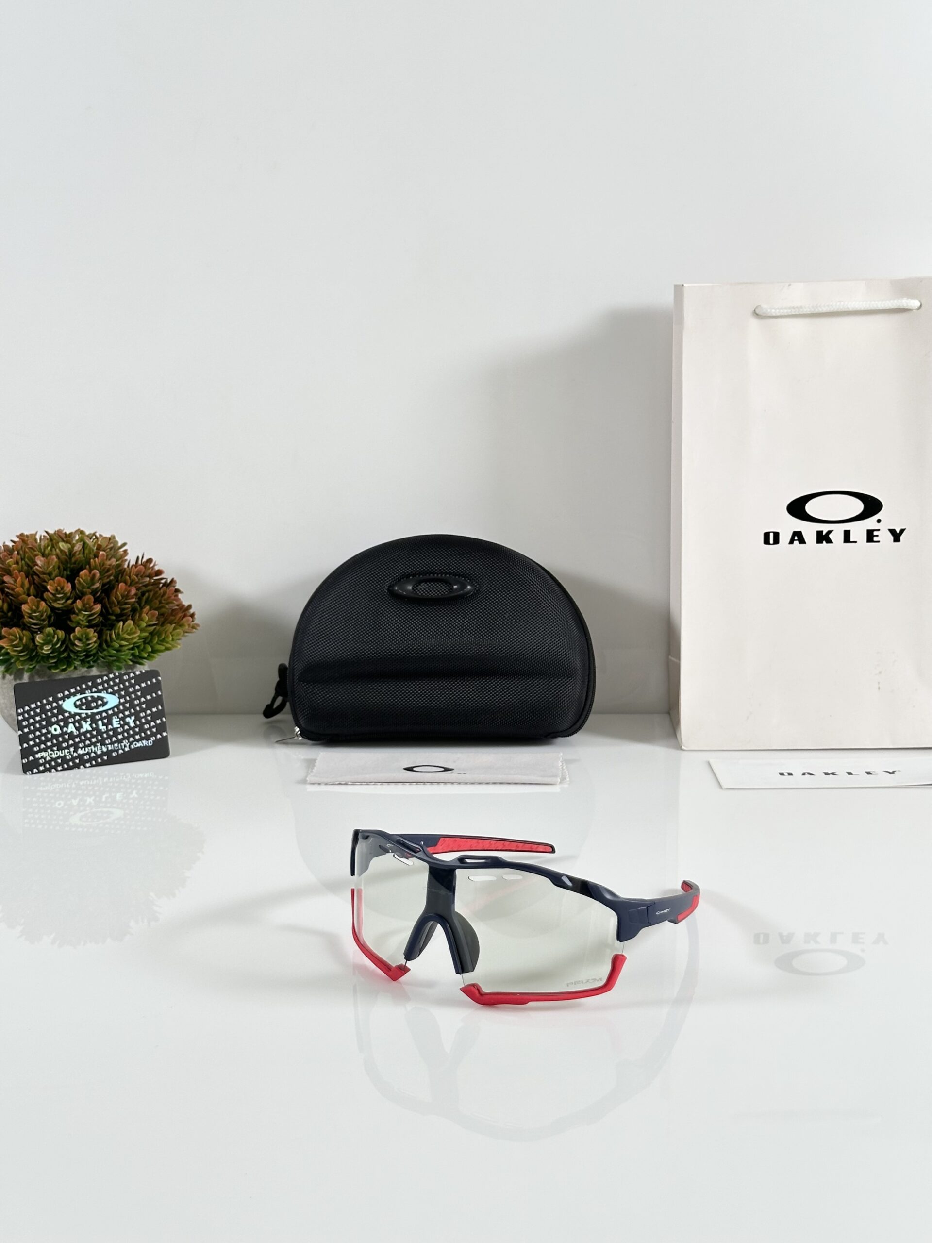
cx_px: 466
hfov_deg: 30.3
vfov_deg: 39.7
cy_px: 622
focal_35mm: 48
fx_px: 1723
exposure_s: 1/100
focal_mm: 6.86
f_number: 1.78
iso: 64
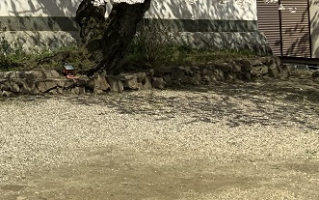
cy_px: -91
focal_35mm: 93
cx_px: -72
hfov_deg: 20.7
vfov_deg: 13.3
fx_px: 809
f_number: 1.8
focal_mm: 3
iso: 16
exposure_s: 1/2141
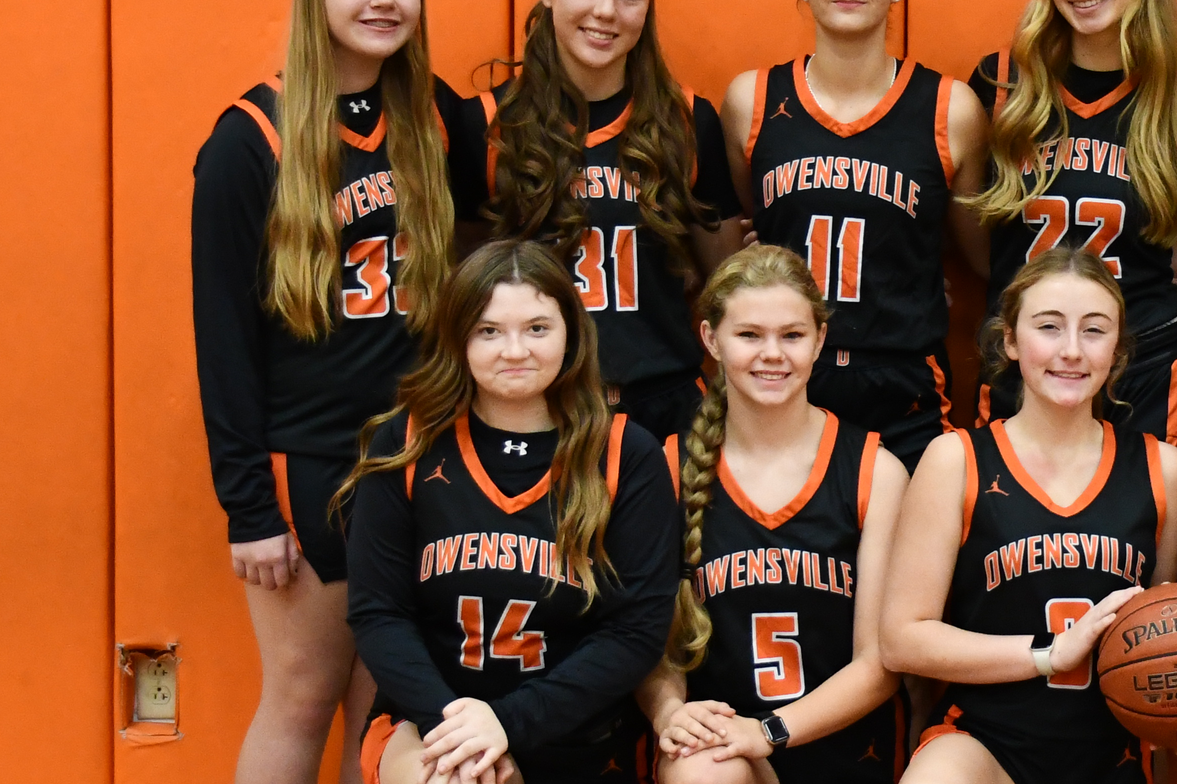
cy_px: 416
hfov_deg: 15.0
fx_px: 4413
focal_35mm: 135
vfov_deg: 10.2
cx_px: 1082
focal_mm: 38
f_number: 4.2
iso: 3200
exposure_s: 1/200
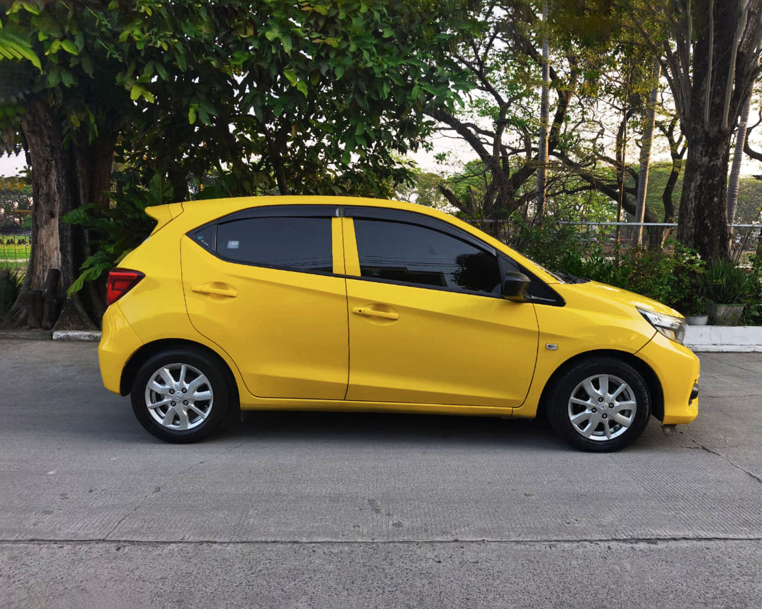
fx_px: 541
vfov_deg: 58.8
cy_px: 305
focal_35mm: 24
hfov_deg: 70.2
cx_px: 399
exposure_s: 1/2663
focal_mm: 6.57
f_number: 1.6
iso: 50
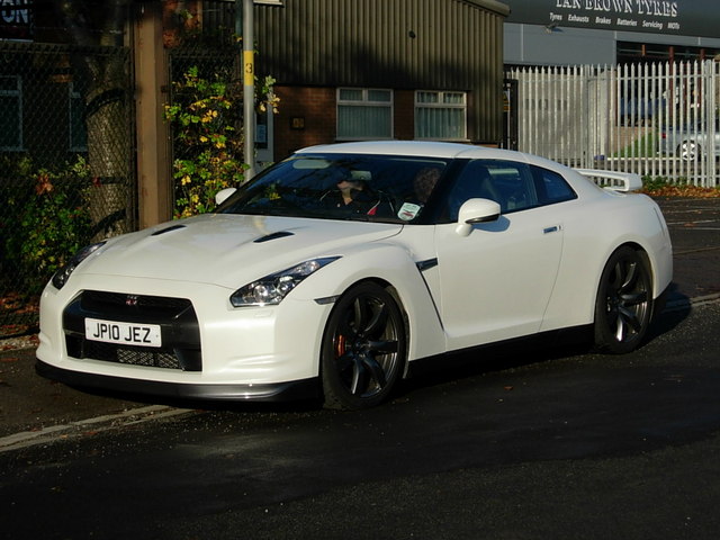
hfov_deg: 19.1
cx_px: 360
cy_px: 270
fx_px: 2142
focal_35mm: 103
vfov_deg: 14.4
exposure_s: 1/861
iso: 64
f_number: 4.6
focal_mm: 21.3
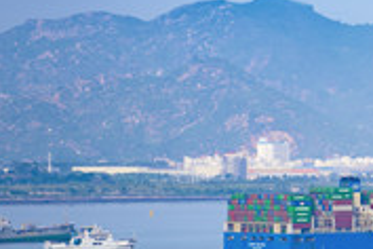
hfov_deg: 3.0
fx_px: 7014
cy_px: 173
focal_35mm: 677
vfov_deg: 2.0
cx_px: 529
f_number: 5.6
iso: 100
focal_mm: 200
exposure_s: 1/250
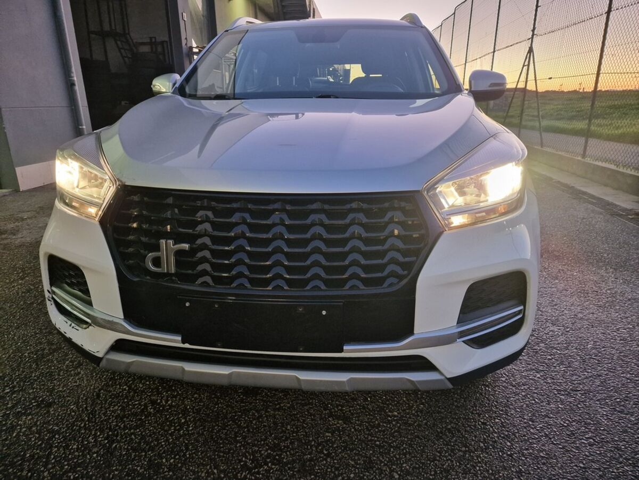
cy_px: 240
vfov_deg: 58.9
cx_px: 320
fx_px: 425
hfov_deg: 73.9
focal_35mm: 23
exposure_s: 1/50
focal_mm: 6.4
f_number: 1.8
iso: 500
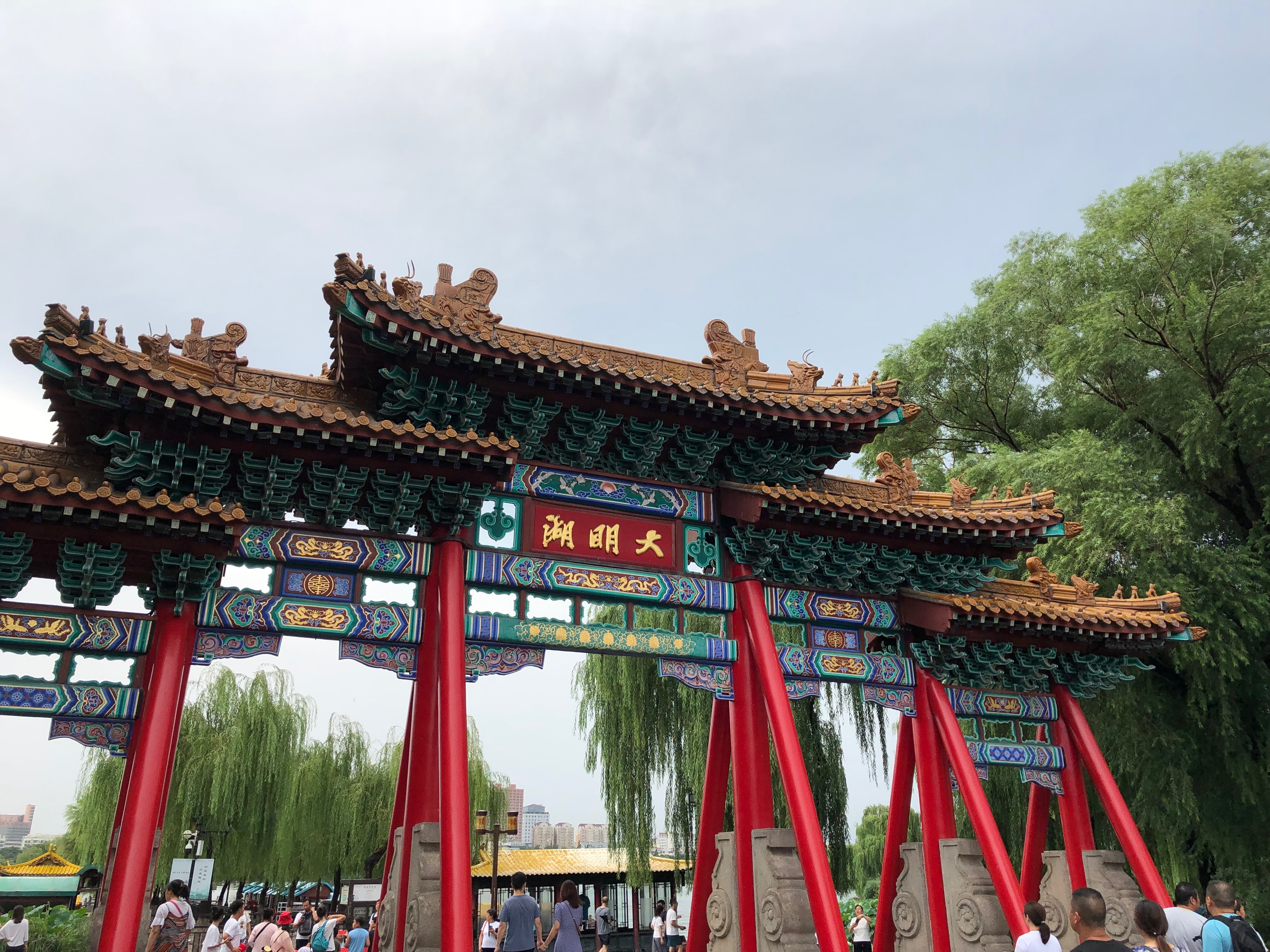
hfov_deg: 63.4
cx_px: 635
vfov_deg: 49.7
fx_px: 1027
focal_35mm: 28
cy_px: 476
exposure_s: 1/432
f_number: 1.8
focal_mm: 3.99
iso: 20
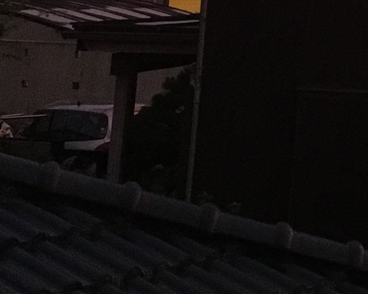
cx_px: 701
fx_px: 1634
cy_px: -242
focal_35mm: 150
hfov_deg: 11.7
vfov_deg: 9.8
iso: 200
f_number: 2.2
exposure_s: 1/30
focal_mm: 4.15
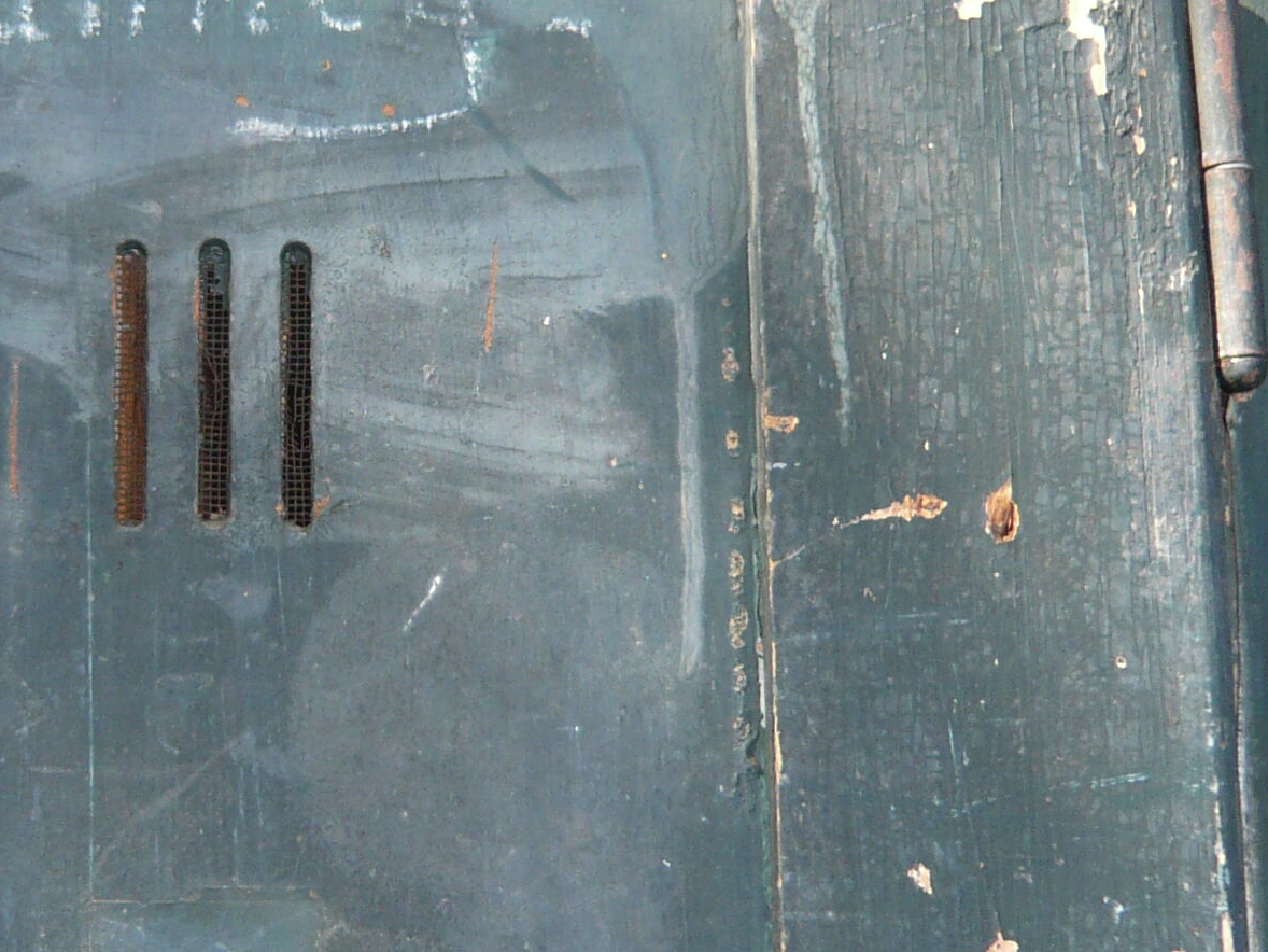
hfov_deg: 26.2
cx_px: 265
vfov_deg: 20.1
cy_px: 335
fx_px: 2675
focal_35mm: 73
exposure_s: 1/100
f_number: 2.8
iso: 100
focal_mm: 4.6
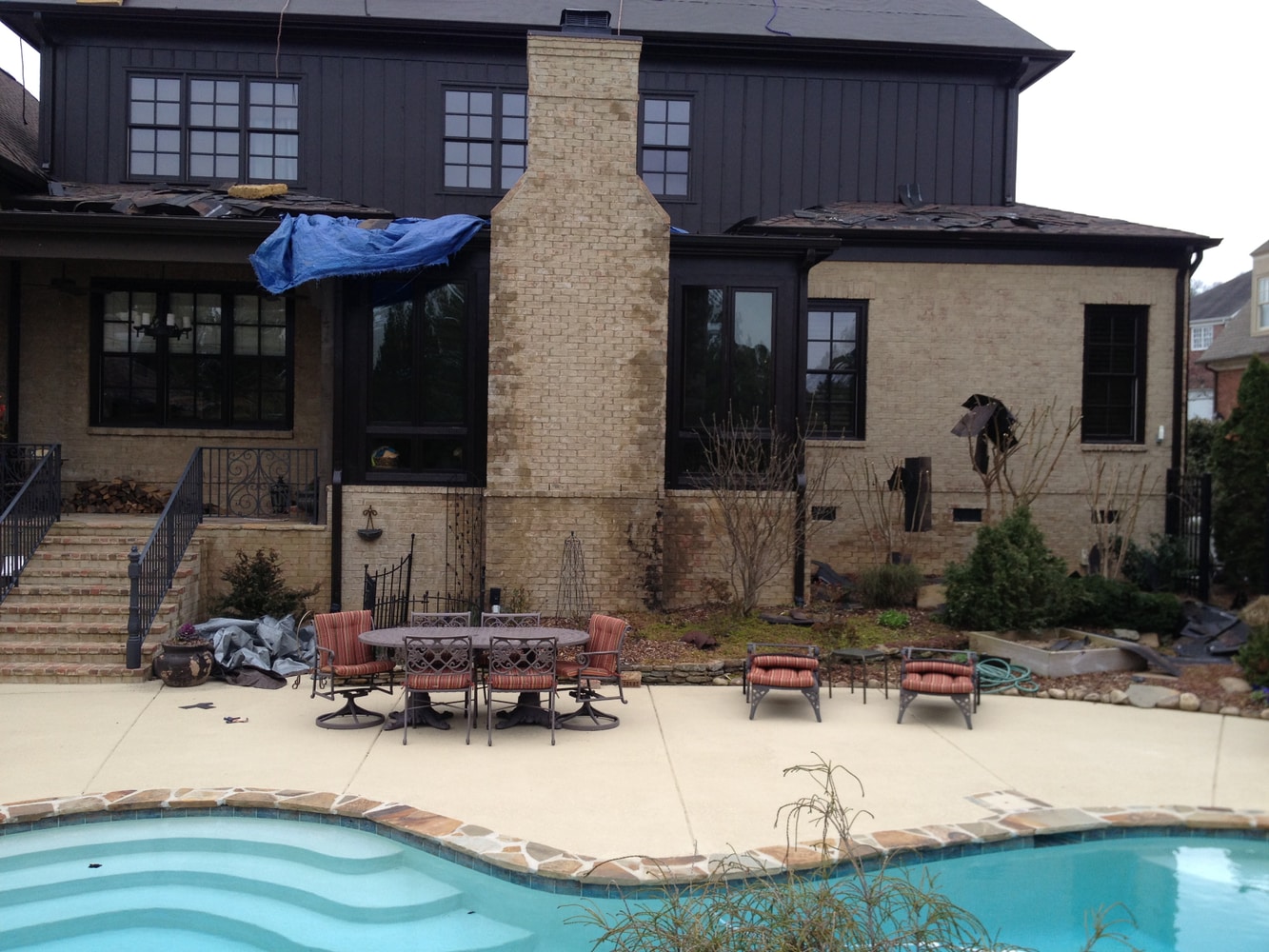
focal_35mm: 35
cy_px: 476
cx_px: 634
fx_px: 1283
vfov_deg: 40.7
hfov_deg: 52.6
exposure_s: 1/264
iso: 50
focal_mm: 4.28
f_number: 2.4
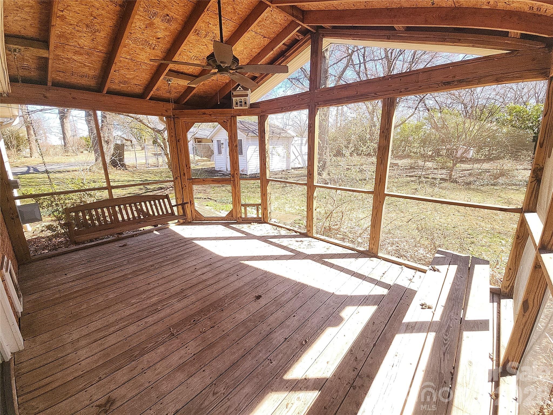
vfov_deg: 89.9
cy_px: 208
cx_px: 276
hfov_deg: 106.2
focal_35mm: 13
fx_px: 208
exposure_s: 1/191
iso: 50
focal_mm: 2.2
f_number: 2.2
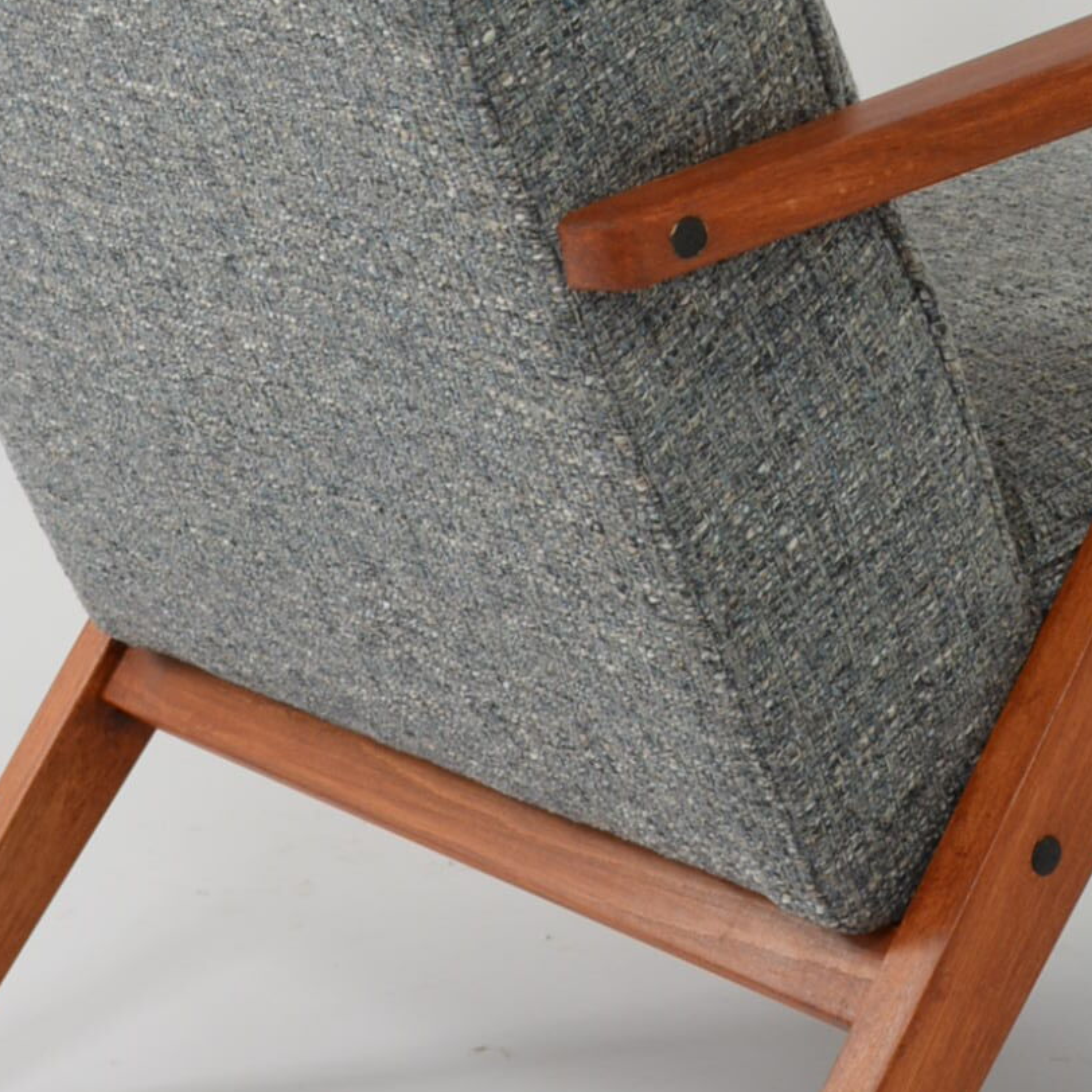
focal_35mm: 118
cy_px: 110
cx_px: 772
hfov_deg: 14.8
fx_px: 4196
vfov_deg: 14.7
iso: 400
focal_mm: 25
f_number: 7.1
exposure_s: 1/60
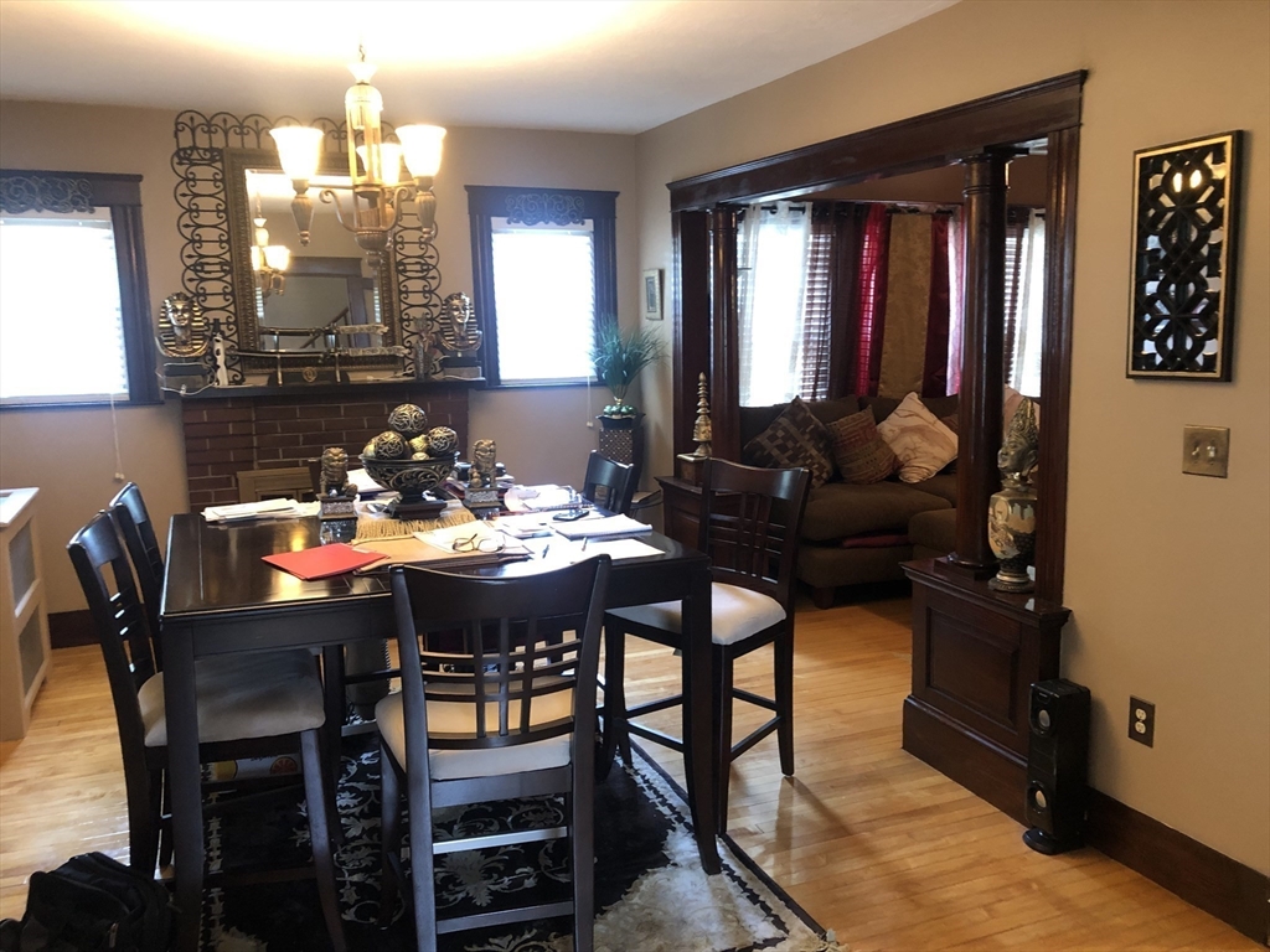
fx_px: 1027
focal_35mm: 28
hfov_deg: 63.4
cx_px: 635
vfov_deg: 49.7
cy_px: 476
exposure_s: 1/9
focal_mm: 3.99
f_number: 1.8
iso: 100
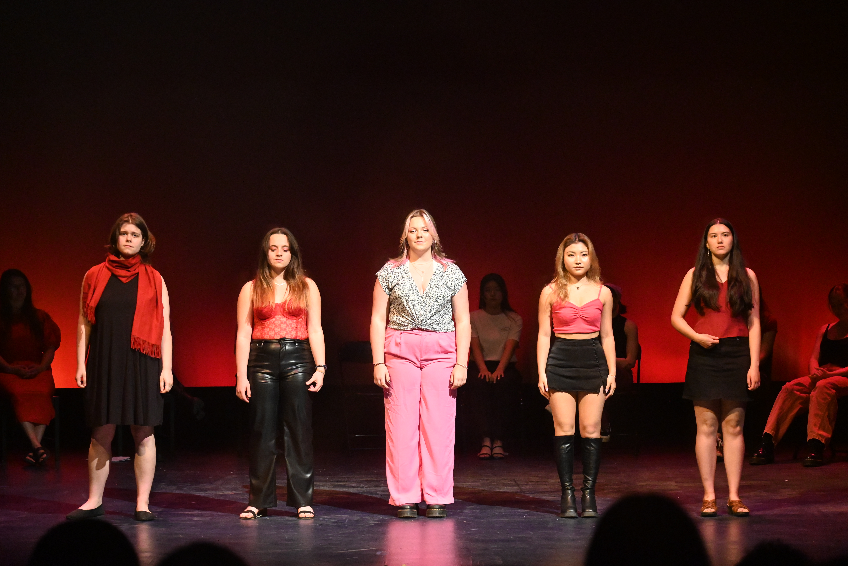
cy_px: 283
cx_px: 424
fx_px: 3003
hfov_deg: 16.1
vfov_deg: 10.8
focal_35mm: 128
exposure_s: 1/60
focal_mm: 85
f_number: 5
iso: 5000
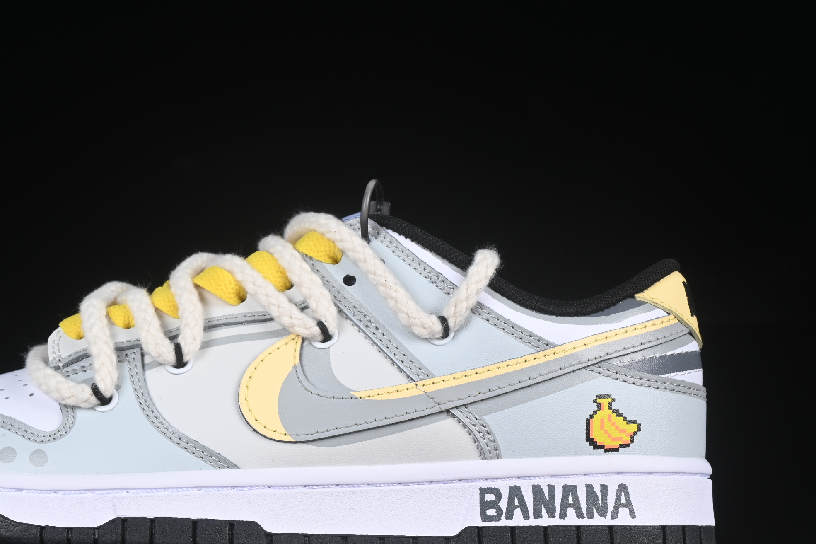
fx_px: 2402
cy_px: 330
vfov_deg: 12.9
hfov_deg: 19.2
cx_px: 270
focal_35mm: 106
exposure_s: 1/80
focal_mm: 50
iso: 160
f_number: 8
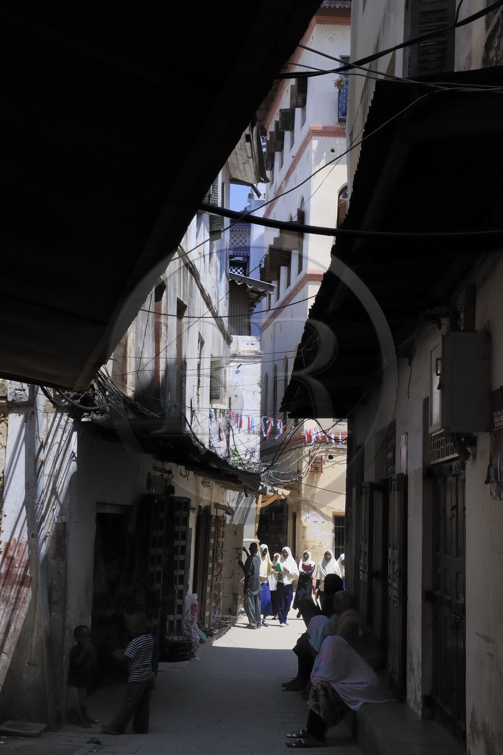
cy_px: 378
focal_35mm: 52
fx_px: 1090
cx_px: 252
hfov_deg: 26.0
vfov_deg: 38.2
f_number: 20
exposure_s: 1/80
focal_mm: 52
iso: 200
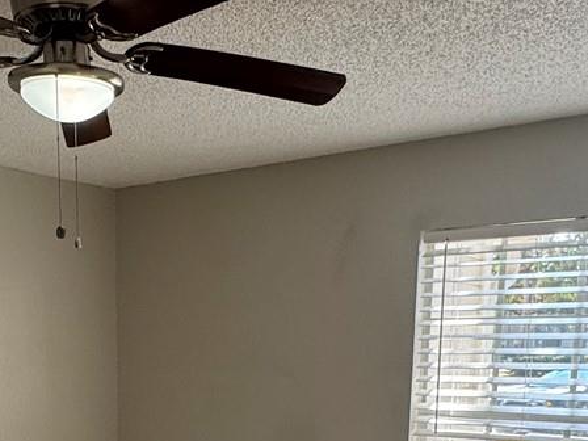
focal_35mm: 50
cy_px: 513
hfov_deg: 37.3
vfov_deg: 26.3
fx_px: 849
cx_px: 147
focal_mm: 2.22
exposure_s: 1/99
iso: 64
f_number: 2.2
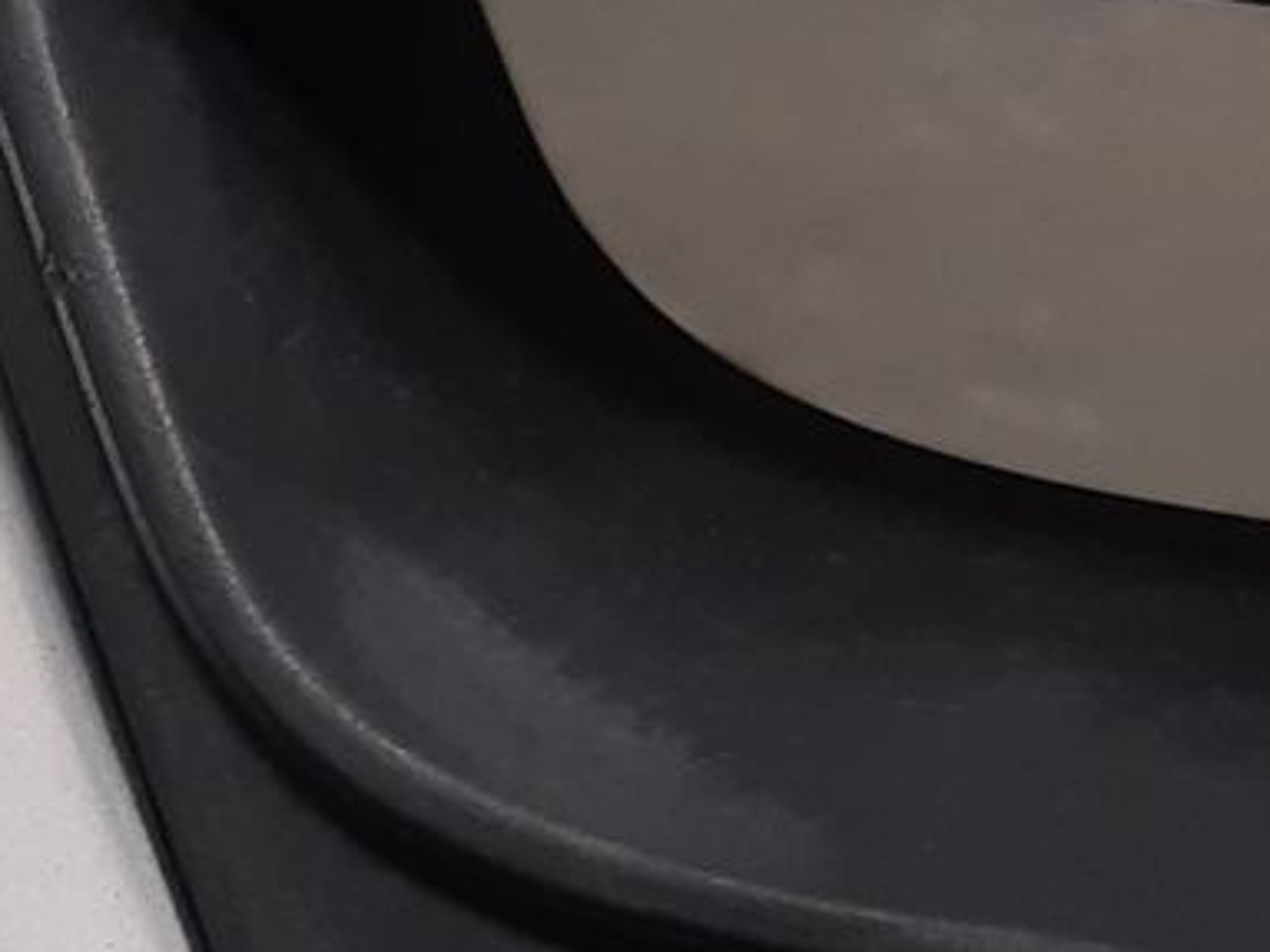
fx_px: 5098
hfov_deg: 13.4
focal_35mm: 139
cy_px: 939
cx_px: -650
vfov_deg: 10.6
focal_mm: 3.93
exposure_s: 1/50
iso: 80
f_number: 1.7
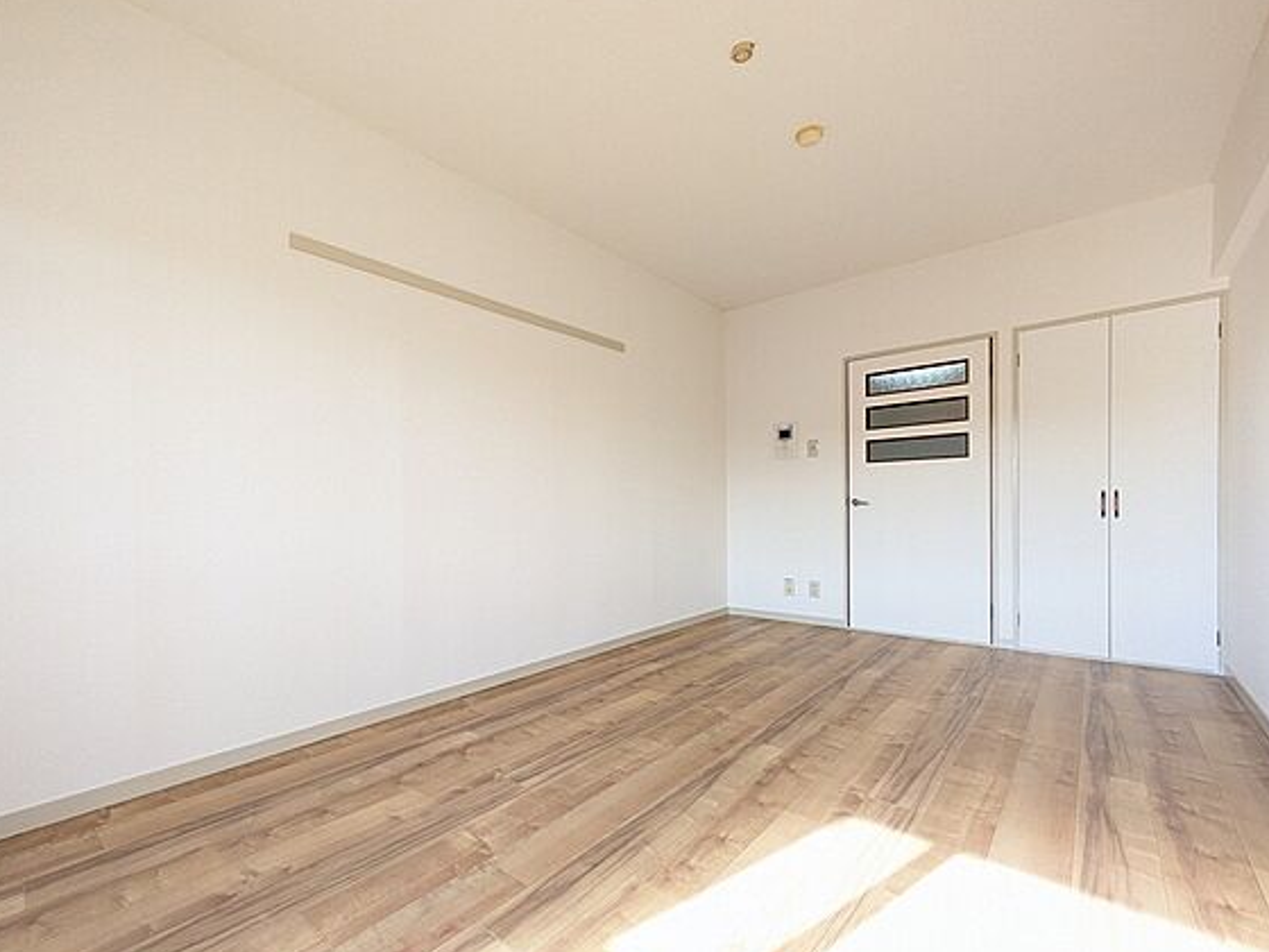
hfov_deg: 94.1
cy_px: 512
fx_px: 587
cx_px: 567
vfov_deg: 78.0
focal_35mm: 16
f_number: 2.2
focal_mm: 1.83
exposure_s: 1/120
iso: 170
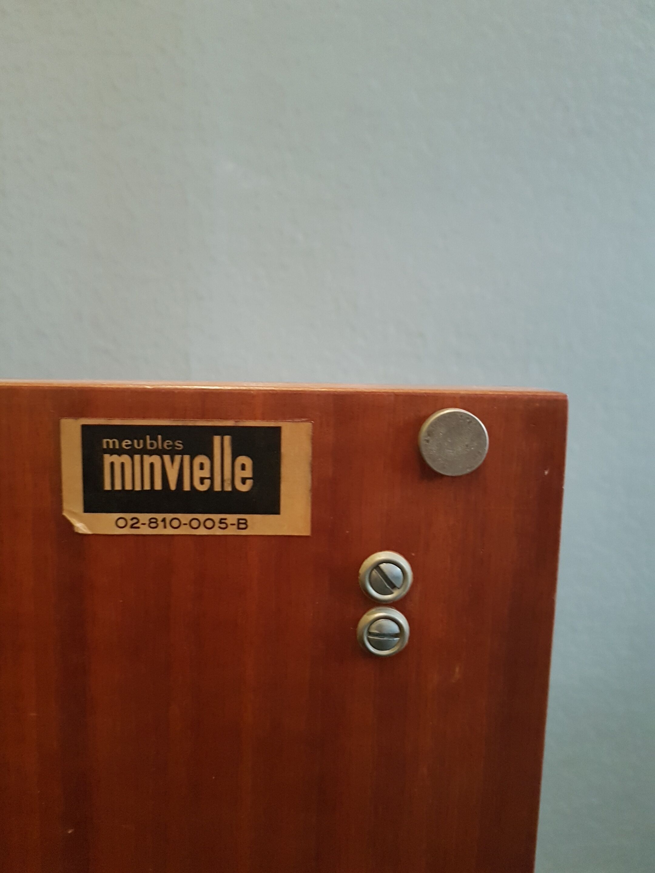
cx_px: 328
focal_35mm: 26
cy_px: 436
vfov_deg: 67.3
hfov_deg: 53.1
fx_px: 656
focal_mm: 4.2
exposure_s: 1/10
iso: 320
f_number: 1.7
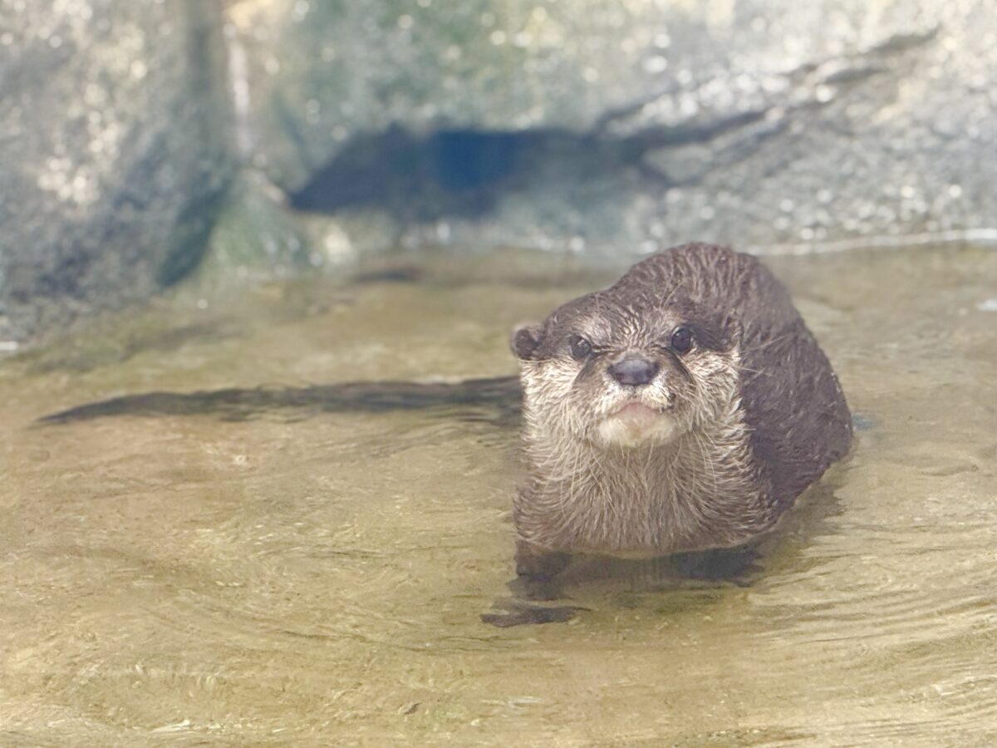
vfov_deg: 12.3
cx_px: 498
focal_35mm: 120
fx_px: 3456
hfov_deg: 16.4
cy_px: 374
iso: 50
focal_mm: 15.66
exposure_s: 1/99
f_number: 2.8
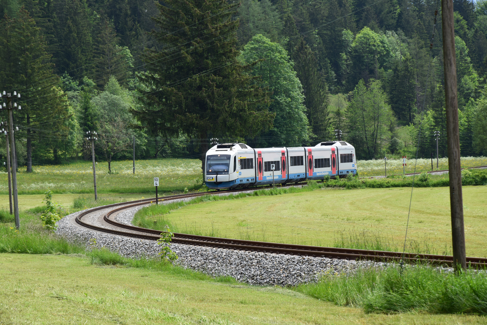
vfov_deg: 8.7
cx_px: 244
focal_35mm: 158
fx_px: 2130
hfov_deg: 13.0
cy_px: 162
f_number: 10
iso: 400
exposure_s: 1/320
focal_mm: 105
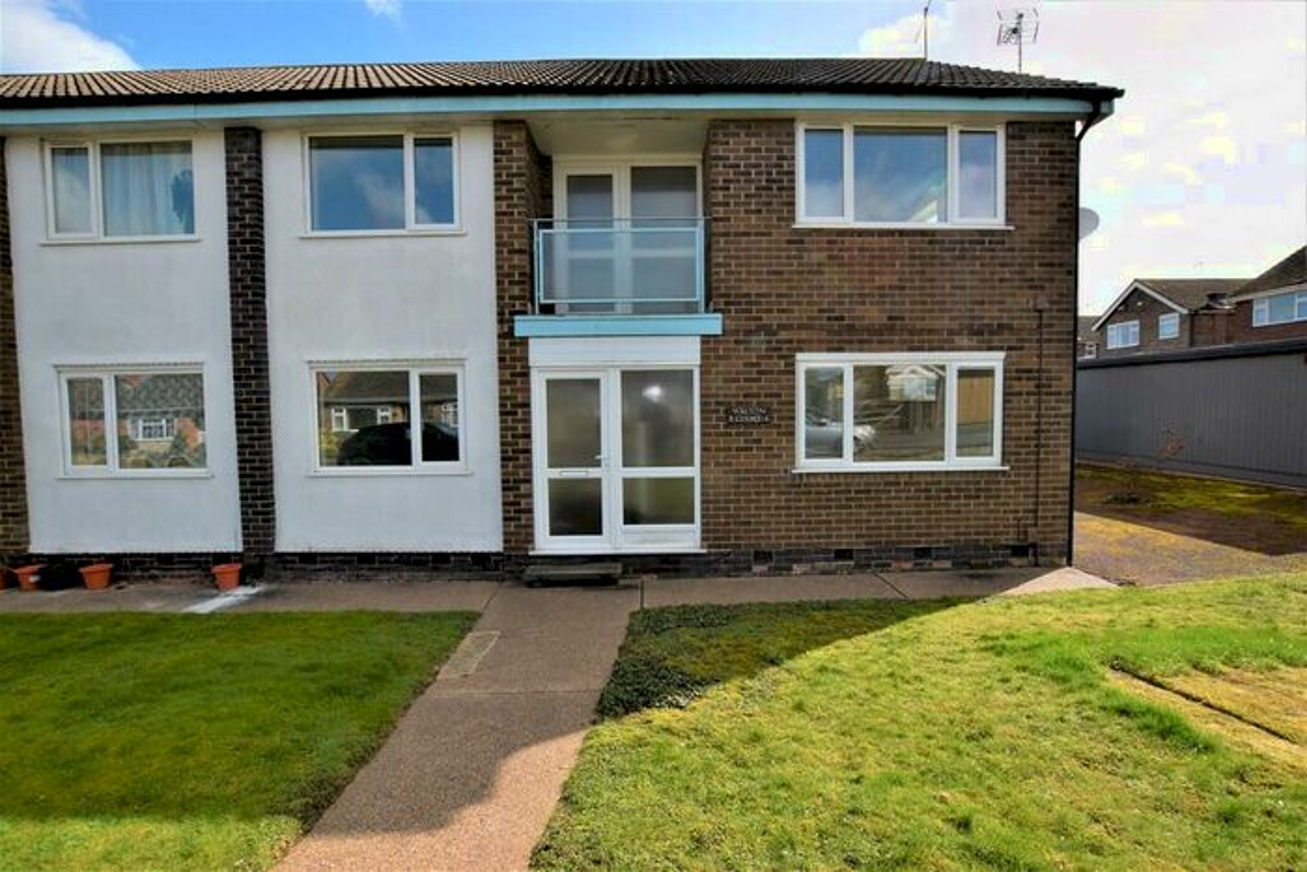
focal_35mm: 15
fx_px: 545
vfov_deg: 77.4
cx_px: 654
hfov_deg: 100.4
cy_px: 436
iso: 200
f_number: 10
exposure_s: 1/400
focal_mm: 10
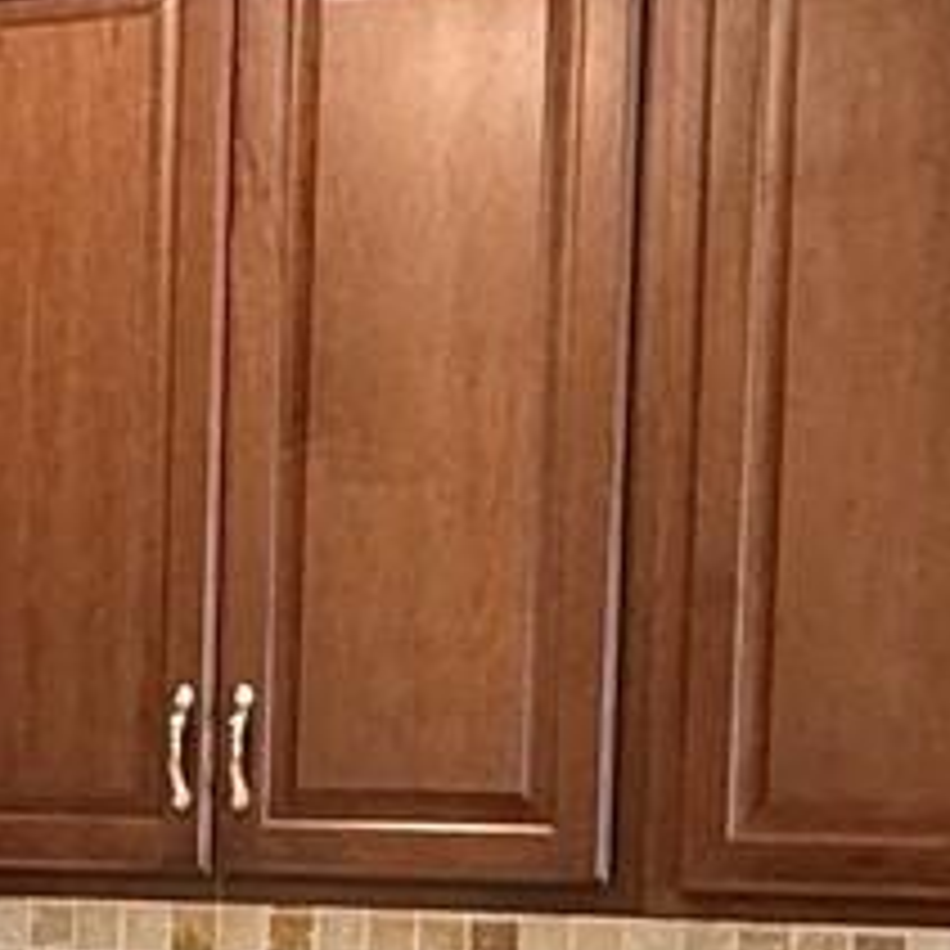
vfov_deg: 17.9
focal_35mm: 94
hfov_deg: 17.7
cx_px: -162
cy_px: 1004
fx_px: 2919
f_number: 2.2
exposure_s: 1/60
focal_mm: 2.22
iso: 500
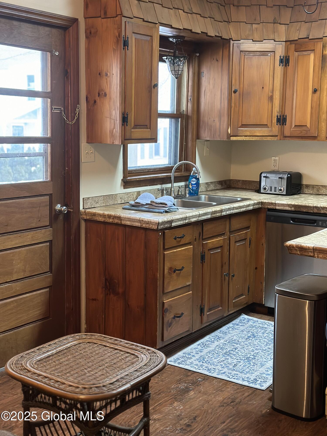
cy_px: 218
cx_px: 164
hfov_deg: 30.3
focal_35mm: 48
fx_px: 605
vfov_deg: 39.7
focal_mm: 6.86
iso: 640
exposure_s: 1/40
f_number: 1.78
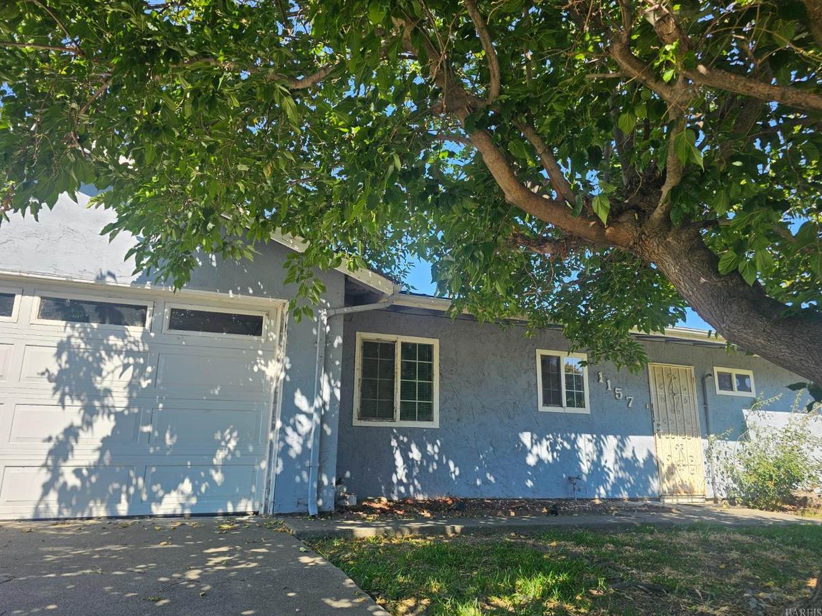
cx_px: 403
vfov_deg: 56.8
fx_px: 570
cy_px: 312
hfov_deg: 71.6
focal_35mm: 24
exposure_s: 1/218
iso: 10
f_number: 1.7
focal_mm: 6.3
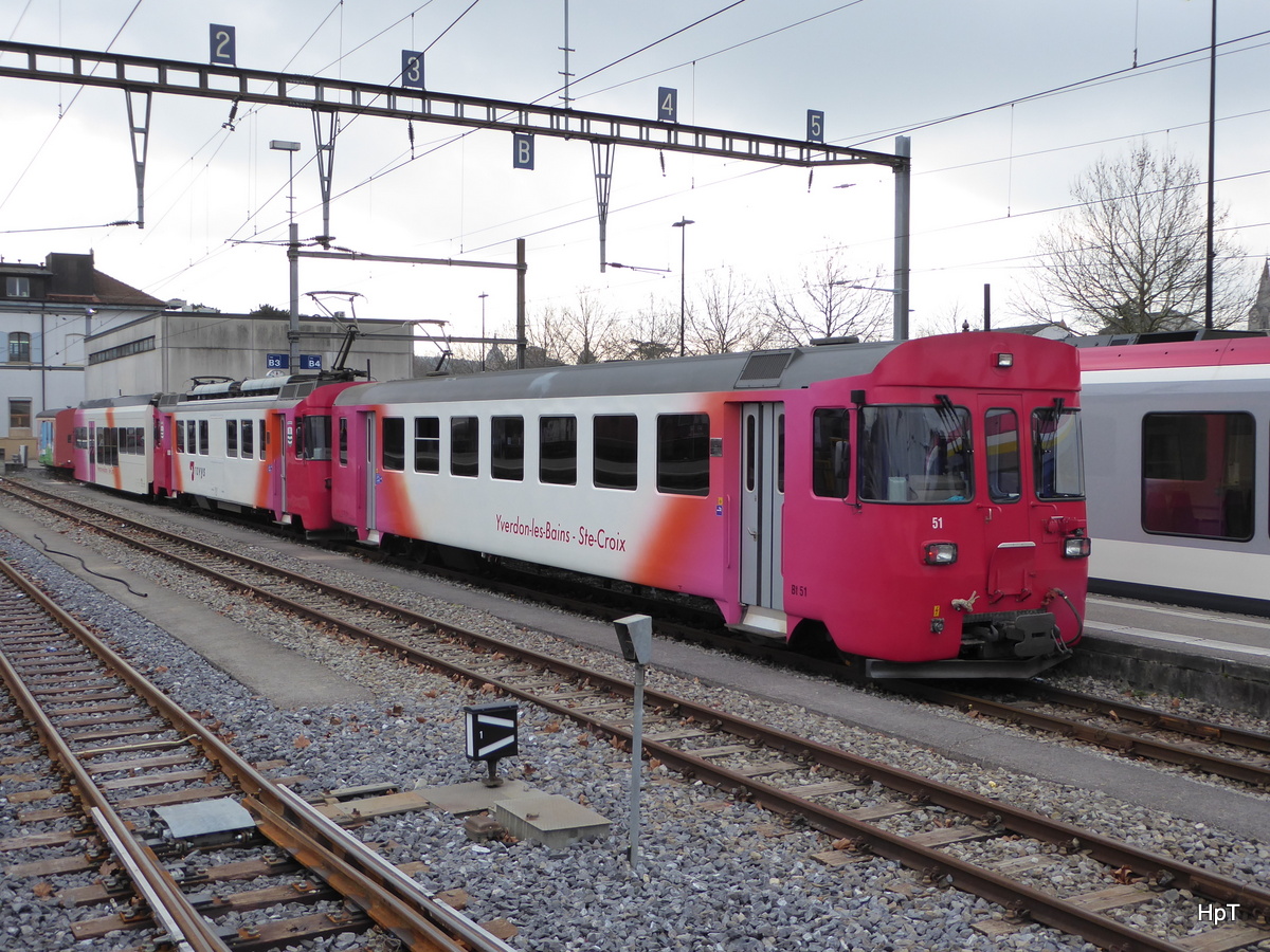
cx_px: 635
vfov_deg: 36.8
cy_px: 476
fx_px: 1431
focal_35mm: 39
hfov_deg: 47.9
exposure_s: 1/200
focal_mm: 6.7
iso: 125
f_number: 3.7
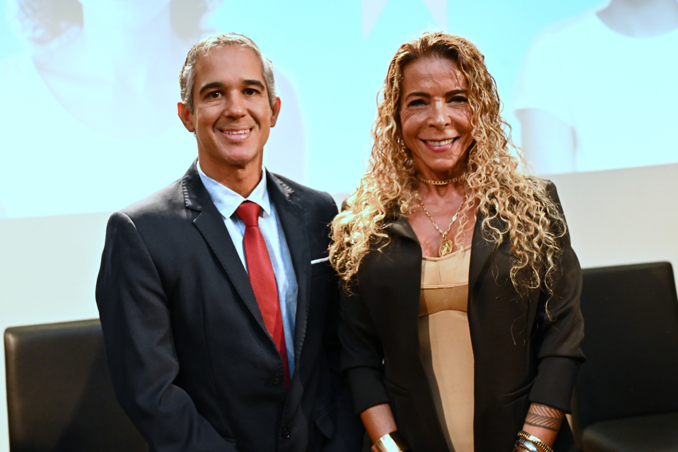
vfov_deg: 29.9
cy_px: 226
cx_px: 339
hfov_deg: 43.6
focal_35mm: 45
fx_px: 847
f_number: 4.5
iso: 6400
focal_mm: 45
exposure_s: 1/160
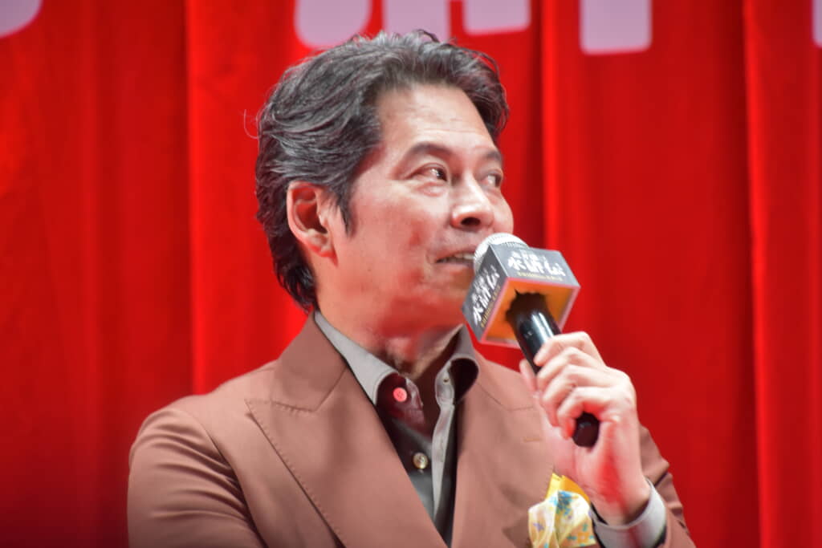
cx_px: 411
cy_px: 274
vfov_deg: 4.4
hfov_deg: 6.5
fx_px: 7193
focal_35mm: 315
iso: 800
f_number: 6.3
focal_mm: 210
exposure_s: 1/50
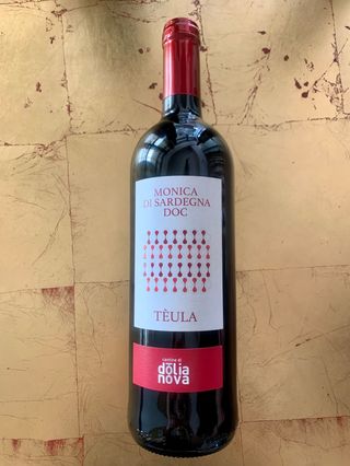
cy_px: 233
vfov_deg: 67.3
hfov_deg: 53.1
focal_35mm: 26
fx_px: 350
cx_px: 175
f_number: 1.8
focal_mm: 4.25
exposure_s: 1/60
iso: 160
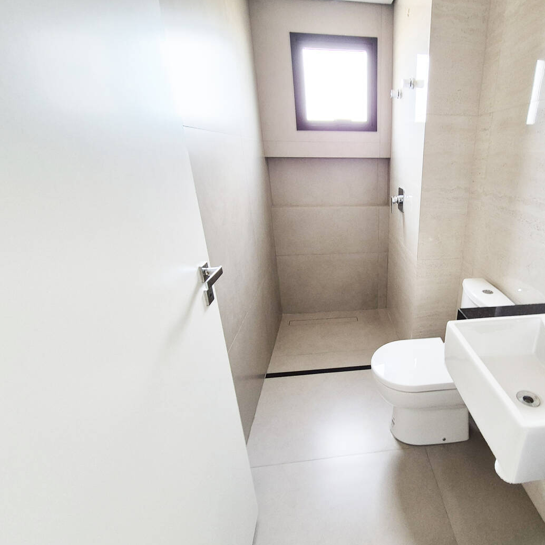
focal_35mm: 16
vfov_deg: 87.4
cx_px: 375
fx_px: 285
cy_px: 279
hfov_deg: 83.6
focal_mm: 2.2
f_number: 2.2
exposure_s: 1/120
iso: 80
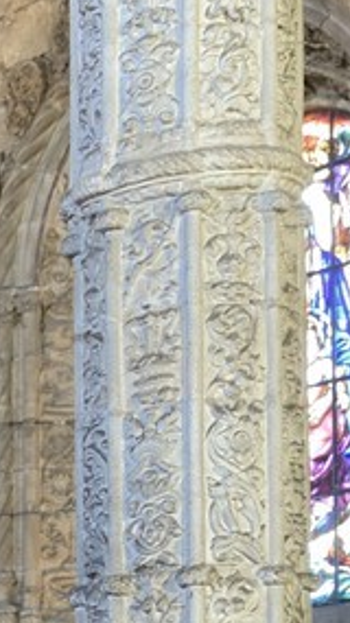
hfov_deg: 7.0
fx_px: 2330
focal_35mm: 141
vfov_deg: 14.3
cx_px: -945
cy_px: 929
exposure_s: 1/3.33
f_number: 8
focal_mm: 24
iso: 800
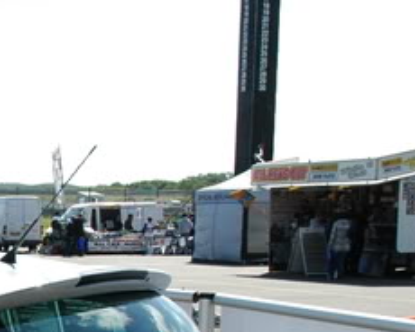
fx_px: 1081
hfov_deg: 19.4
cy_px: 363
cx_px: -182
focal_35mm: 88
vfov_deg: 16.9
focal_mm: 18
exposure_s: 1/500
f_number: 8
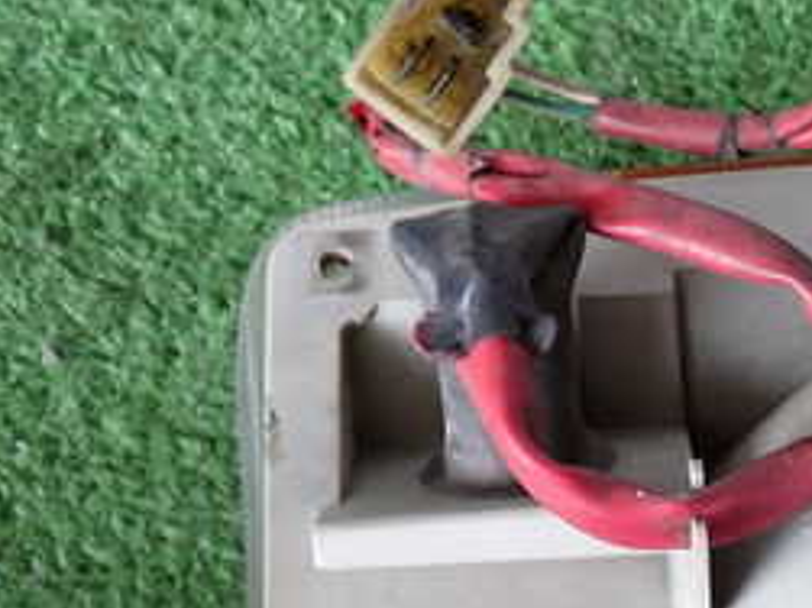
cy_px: 540
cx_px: 754
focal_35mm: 86
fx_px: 2016
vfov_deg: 16.9
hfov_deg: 22.2
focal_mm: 6.37
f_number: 2.5
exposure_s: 1/50
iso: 200
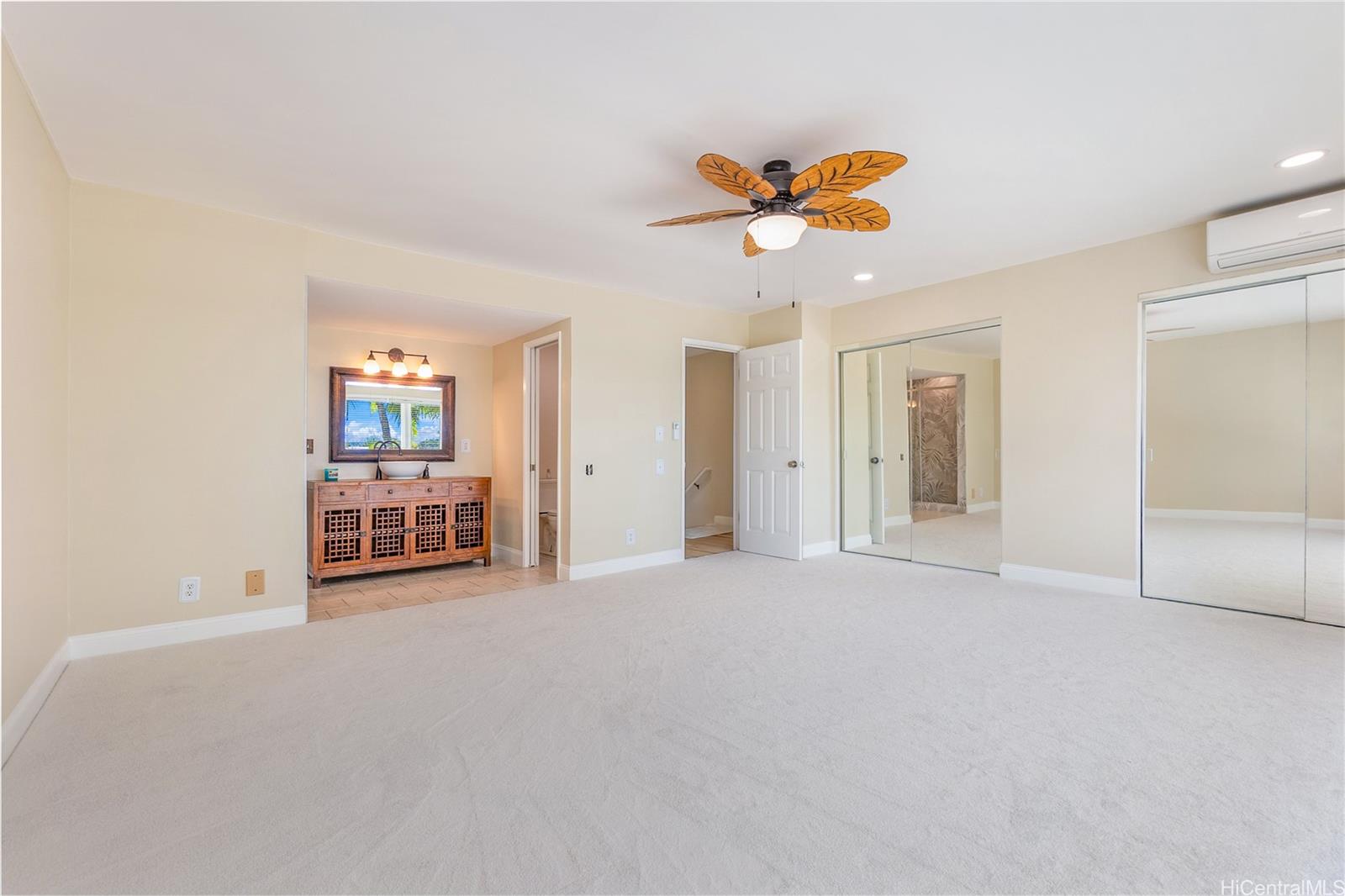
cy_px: 448
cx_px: 672
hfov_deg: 100.4
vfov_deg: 77.3
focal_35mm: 15
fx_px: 560
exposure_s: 1/20
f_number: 8
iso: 100
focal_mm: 10
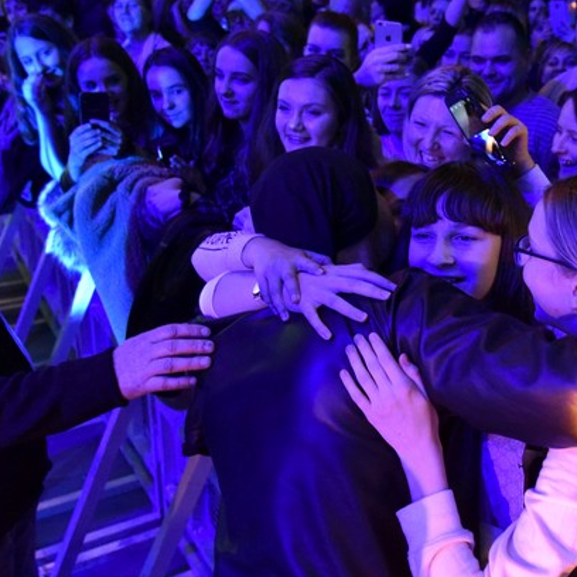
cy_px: 281
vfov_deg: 40.9
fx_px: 773
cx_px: 429
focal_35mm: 41
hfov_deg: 39.9
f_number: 4
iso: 10000
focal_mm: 24
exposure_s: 1/100
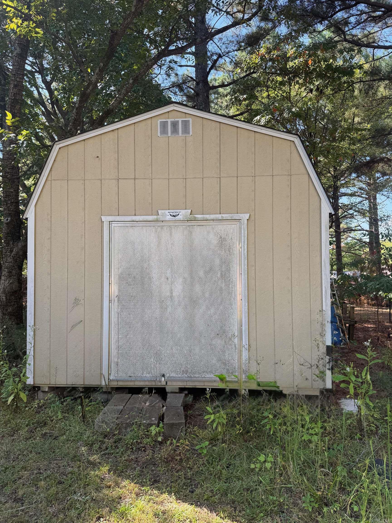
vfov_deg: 71.6
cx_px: 196
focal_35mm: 24
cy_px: 262
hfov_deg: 56.8
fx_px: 362
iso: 80
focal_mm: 6.76
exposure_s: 1/428
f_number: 1.78
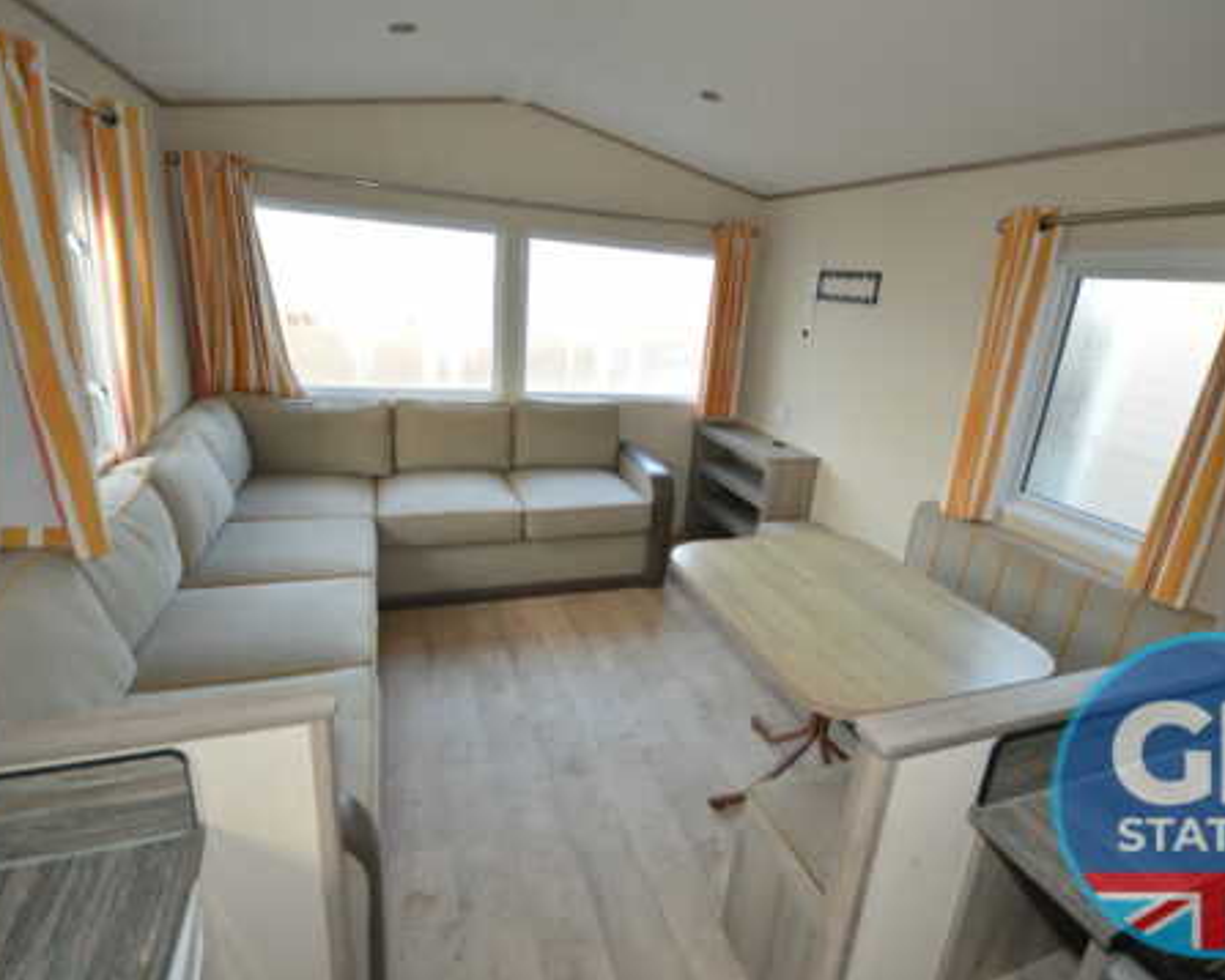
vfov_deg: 77.0
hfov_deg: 89.5
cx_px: 658
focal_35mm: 17
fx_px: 617
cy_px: 490
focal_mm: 10
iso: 400
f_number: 4.5
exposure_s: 1/80
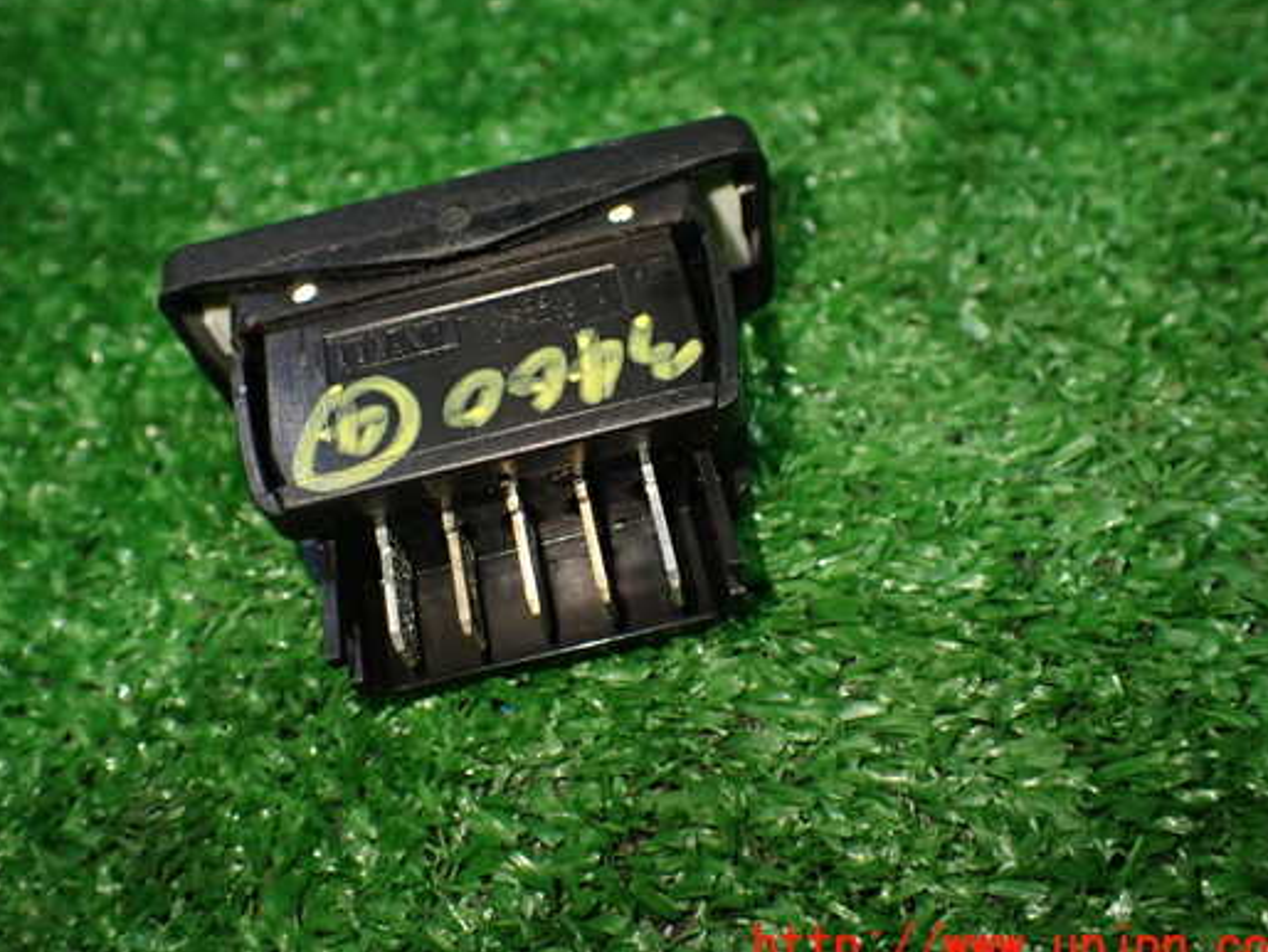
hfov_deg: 52.5
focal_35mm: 35
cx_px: 570
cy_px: 424
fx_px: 1283
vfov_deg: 40.7
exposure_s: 1/125
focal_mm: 5.4
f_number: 2.3
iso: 400
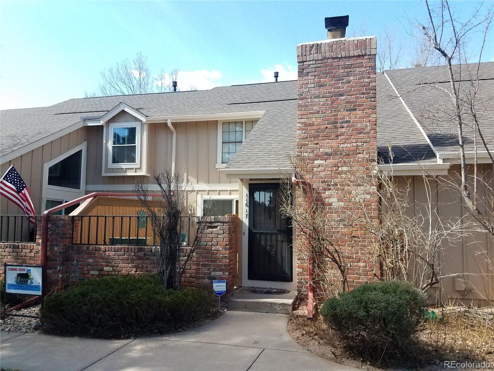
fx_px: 371
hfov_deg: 67.3
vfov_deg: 53.1
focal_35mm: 26
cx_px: 247
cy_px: 186
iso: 250
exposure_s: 1/3000
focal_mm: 4.2
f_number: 1.7
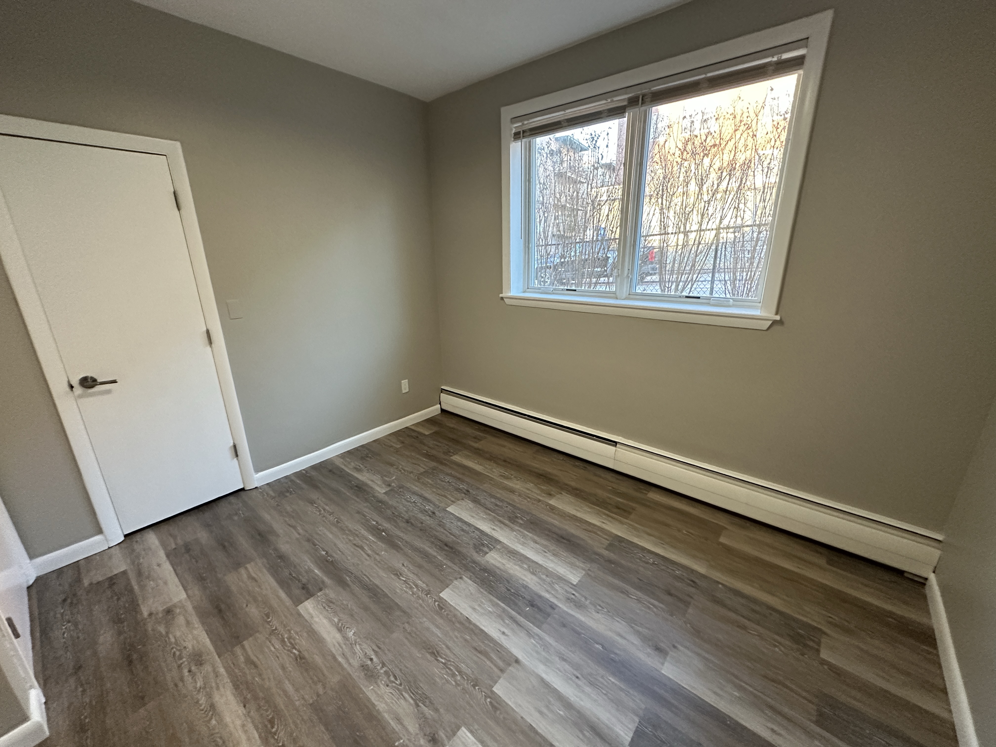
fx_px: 403
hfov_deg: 102.1
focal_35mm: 14
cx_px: 498
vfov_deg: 85.7
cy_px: 374
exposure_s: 1/60
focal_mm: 2.22
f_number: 2.2
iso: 500
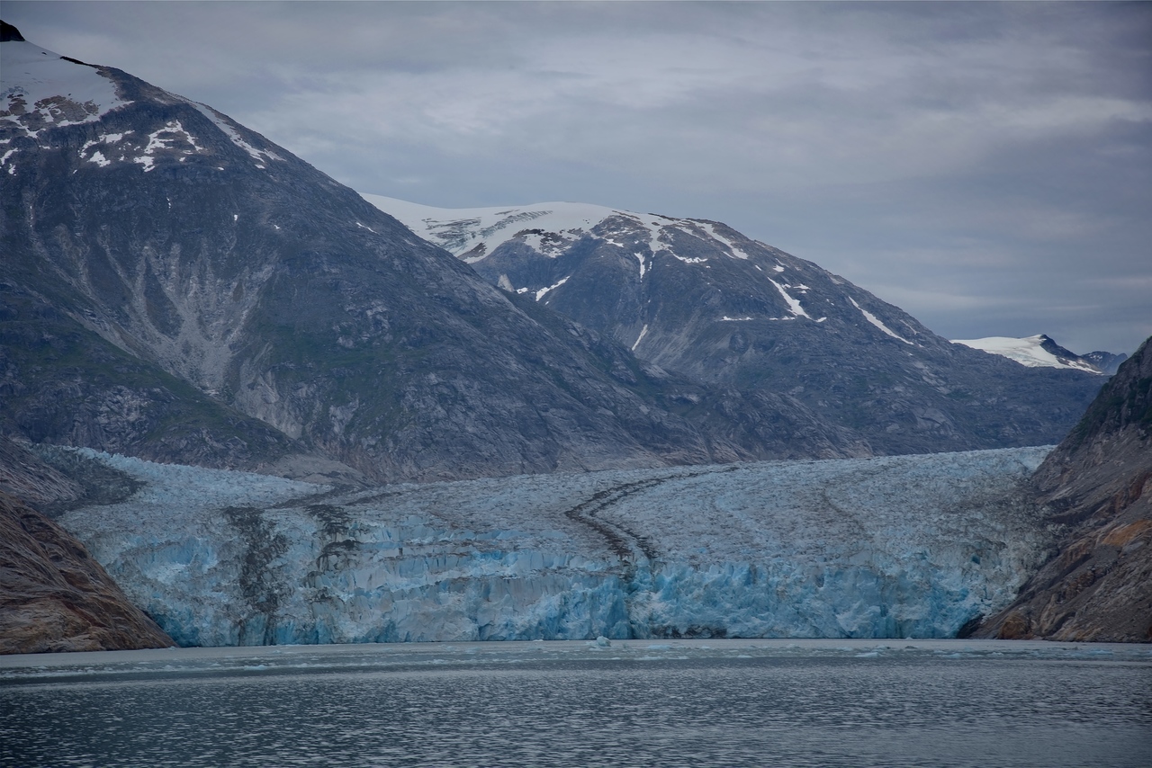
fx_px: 2944
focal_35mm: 92
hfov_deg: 22.1
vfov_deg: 14.9
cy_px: 384
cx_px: 576
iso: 100
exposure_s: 1/250
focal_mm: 92
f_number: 8
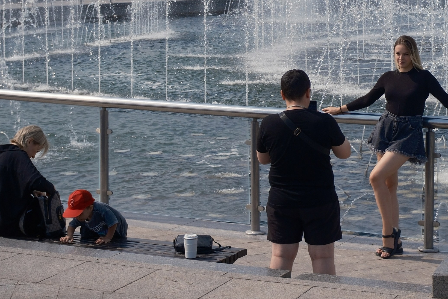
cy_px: 103
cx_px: 337
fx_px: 797
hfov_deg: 30.9
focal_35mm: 64
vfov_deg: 21.2
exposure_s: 1/3500
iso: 320
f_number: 4
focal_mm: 27
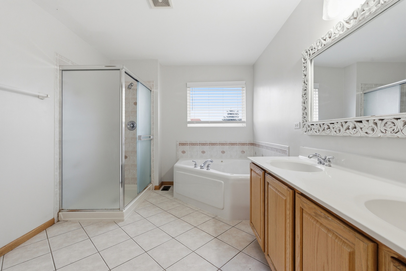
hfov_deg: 96.7
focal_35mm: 16
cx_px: 203
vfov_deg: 73.8
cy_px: 136
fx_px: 181
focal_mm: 16
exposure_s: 1/40
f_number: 8
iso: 640
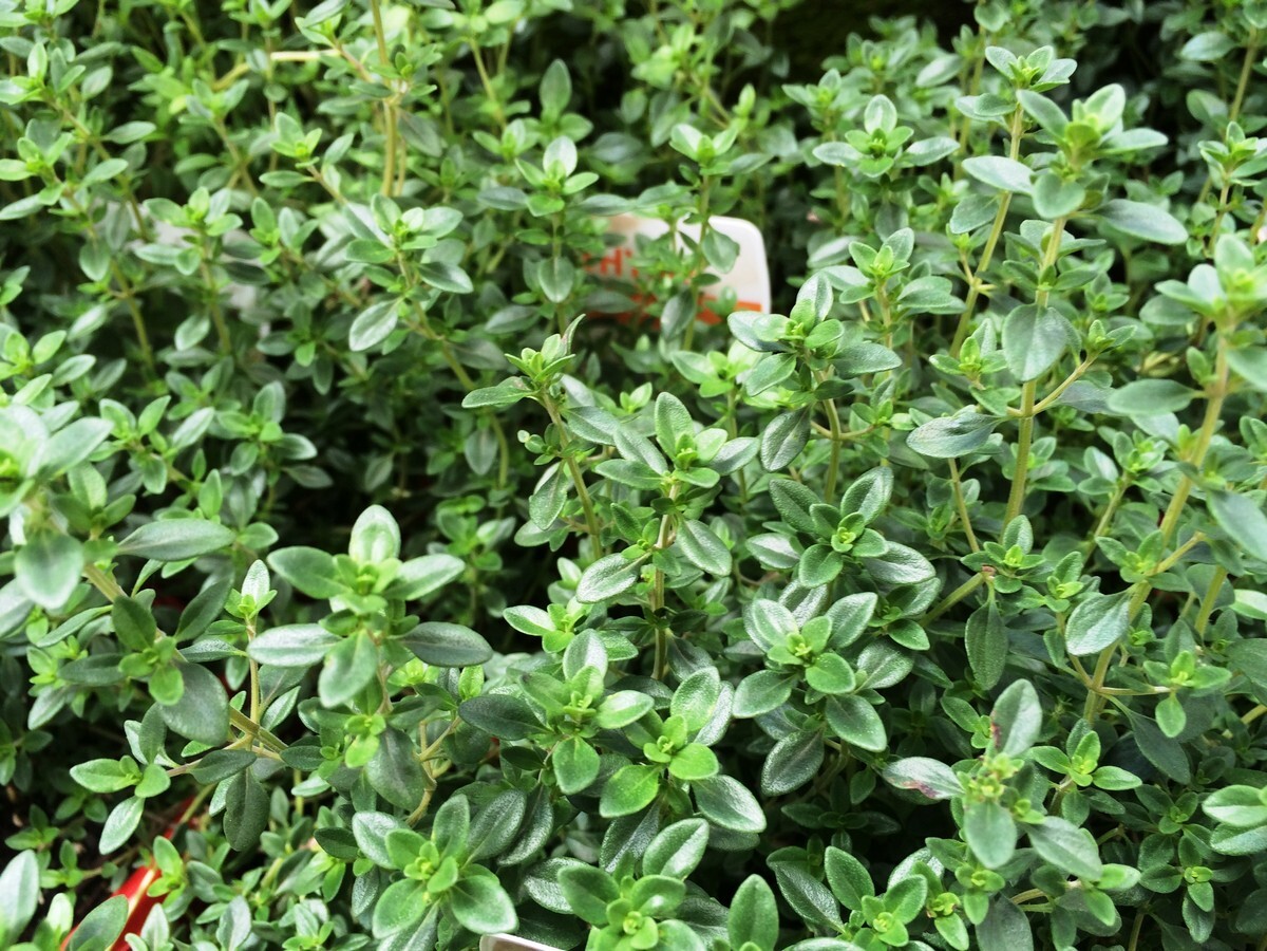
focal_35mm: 29
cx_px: 634
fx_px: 1061
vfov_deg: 48.2
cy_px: 476
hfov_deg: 61.7
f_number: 2.2
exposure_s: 1/160
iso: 32
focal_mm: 4.15
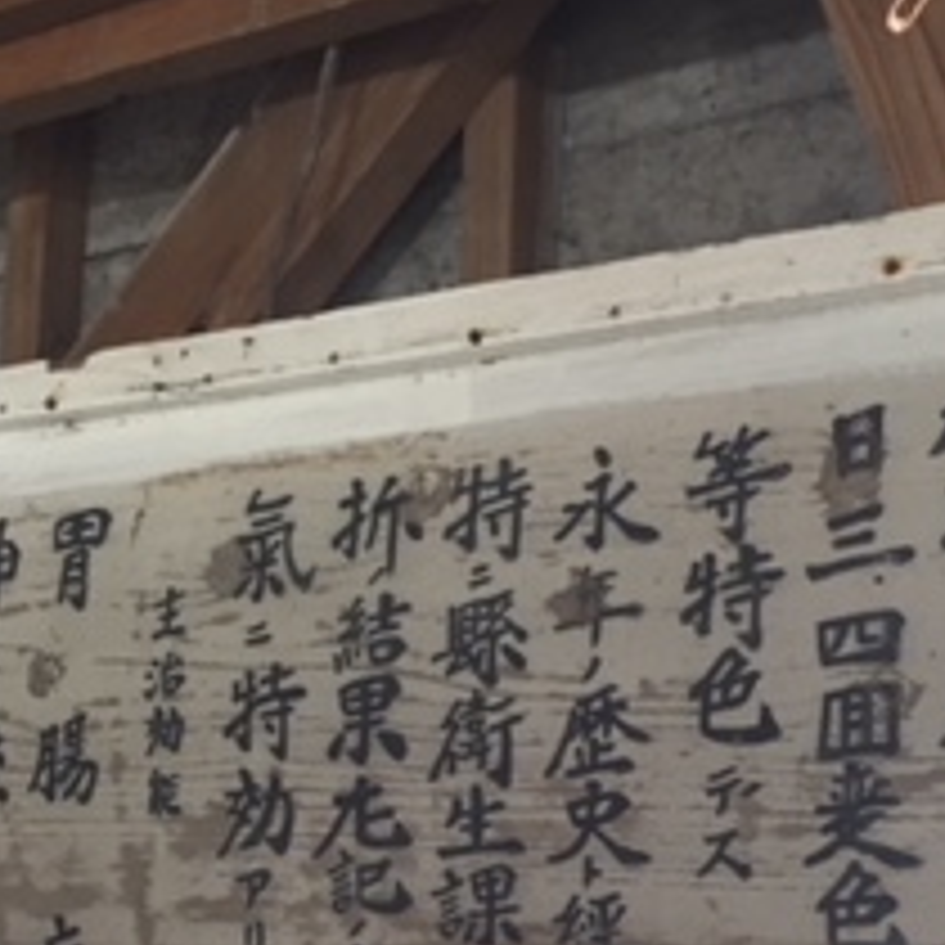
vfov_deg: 21.9
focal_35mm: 78
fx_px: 2409
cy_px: 783
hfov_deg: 22.2
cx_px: 572
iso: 80
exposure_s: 1/30
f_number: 2.2
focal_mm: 4.15
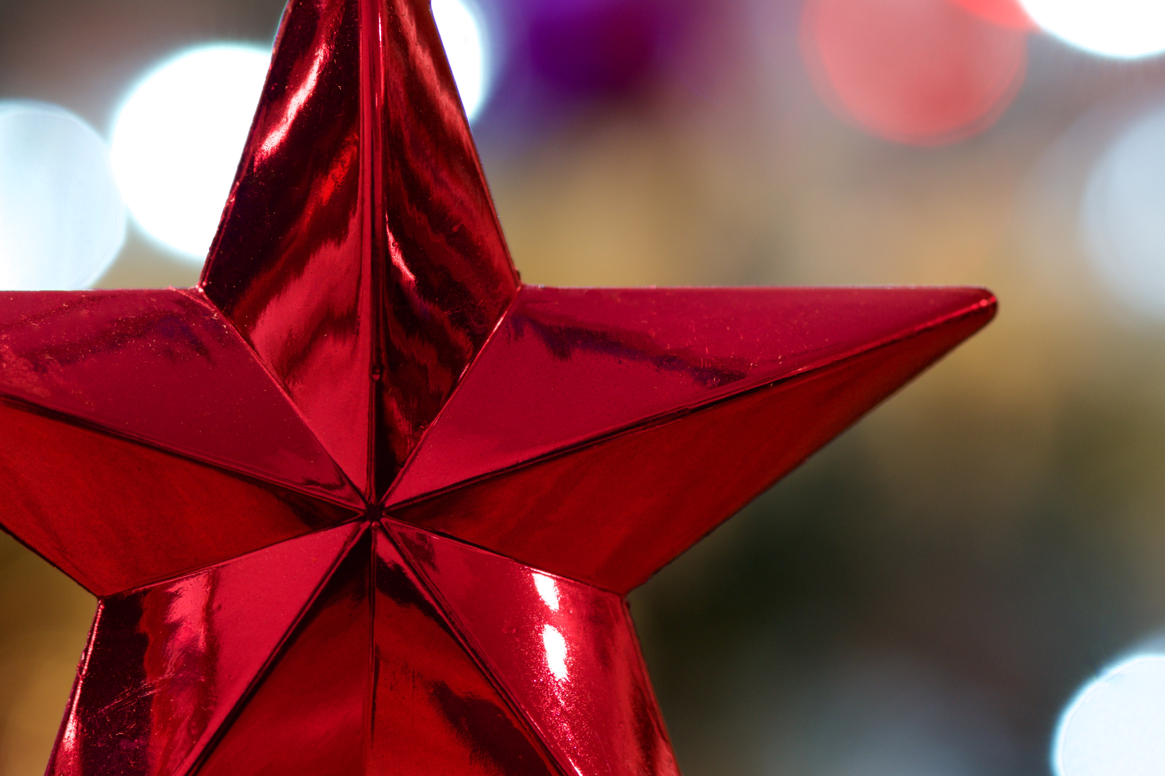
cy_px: 392
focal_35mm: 207
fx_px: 6698
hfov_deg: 9.9
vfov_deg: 6.6
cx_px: 663
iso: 100
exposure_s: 1
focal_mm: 105
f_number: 5.6
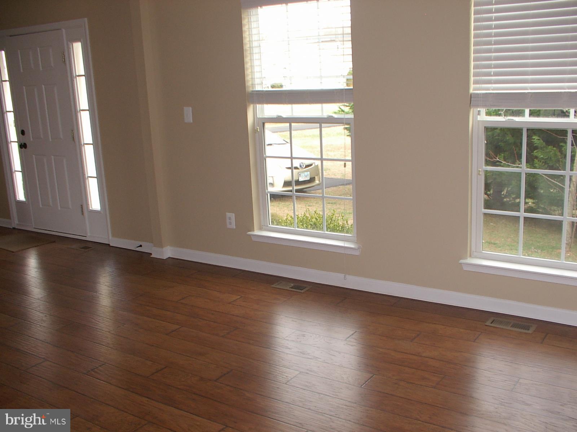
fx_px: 617
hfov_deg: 50.1
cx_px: 288
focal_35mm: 37
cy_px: 216
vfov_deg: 38.7
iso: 100
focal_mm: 5.8
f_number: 3.1
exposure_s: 1/45
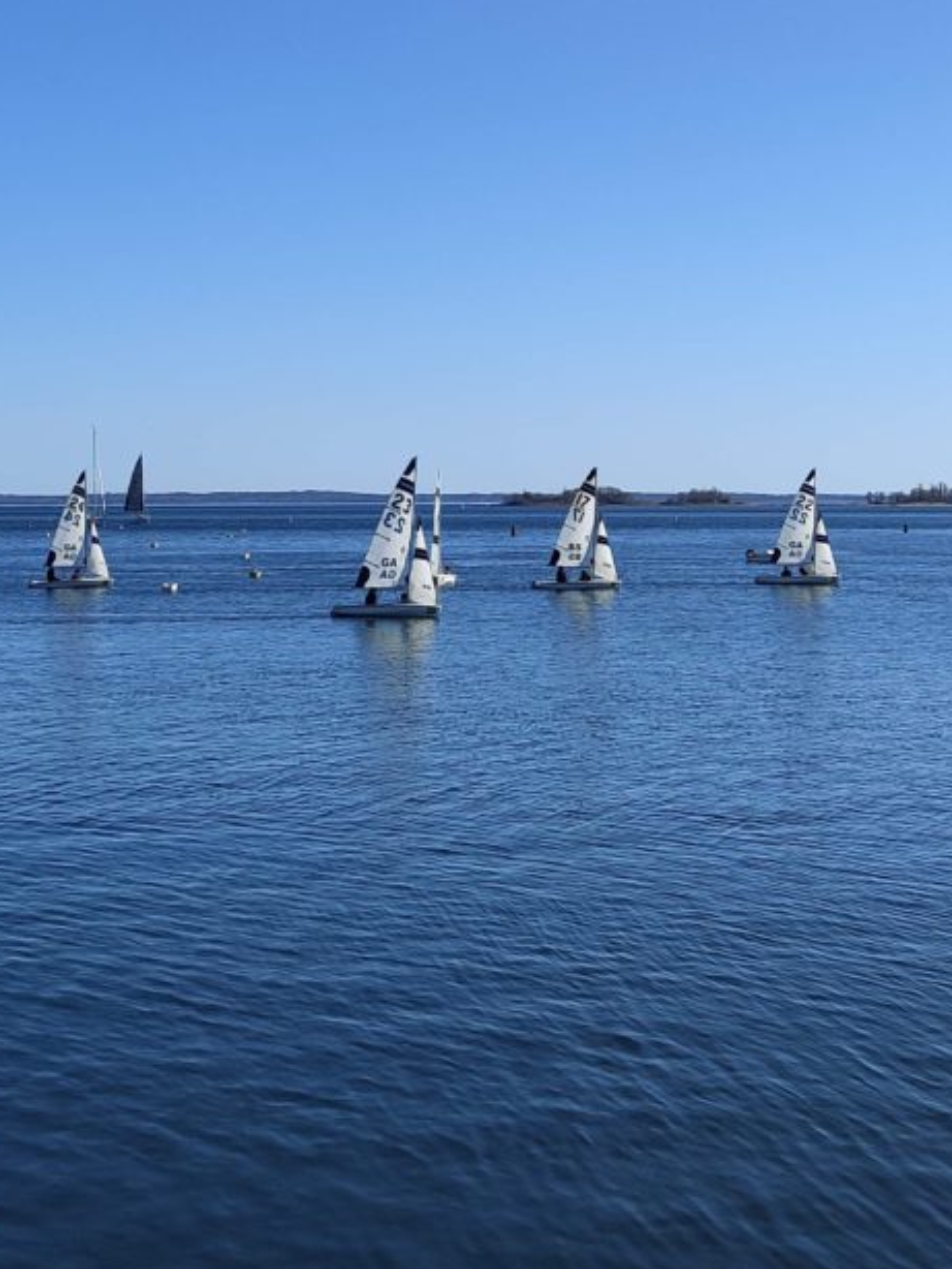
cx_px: 632
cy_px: 318
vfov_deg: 40.9
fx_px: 1649
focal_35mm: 45
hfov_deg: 32.0
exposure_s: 1/1733
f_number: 1.65
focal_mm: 4.75
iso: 100
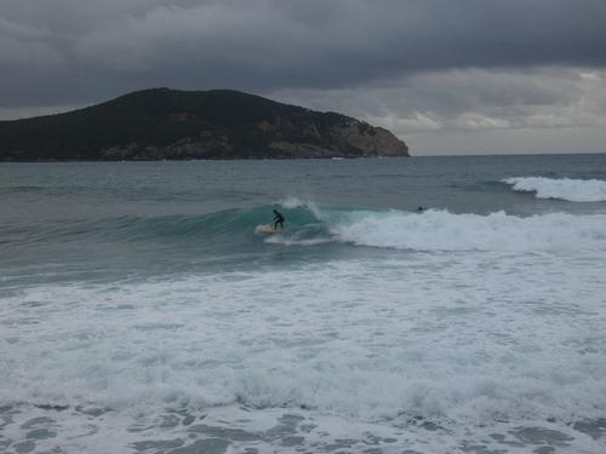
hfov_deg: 33.2
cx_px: 303
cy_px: 227
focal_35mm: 58
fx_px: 1015
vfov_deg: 25.2
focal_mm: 10.4
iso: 125
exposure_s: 1/250
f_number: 4.1
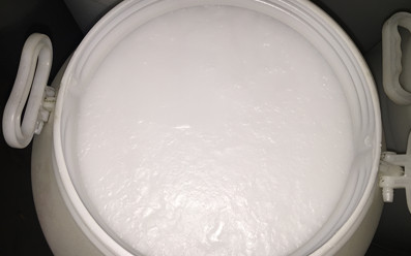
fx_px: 347
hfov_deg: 61.2
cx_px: 206
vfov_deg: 40.6
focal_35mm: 31
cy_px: 138
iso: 32
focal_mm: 4.15
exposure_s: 1/81
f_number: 2.2
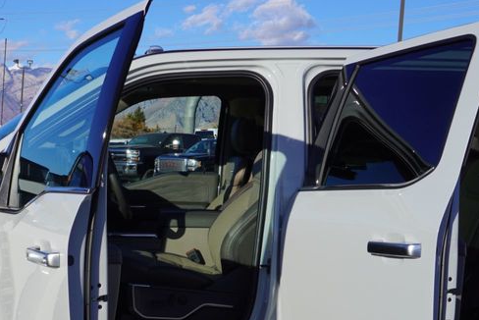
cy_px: 288
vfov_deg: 20.2
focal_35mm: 66
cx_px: 91
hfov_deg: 29.7
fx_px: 879
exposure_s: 1/200
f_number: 10
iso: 100
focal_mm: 21
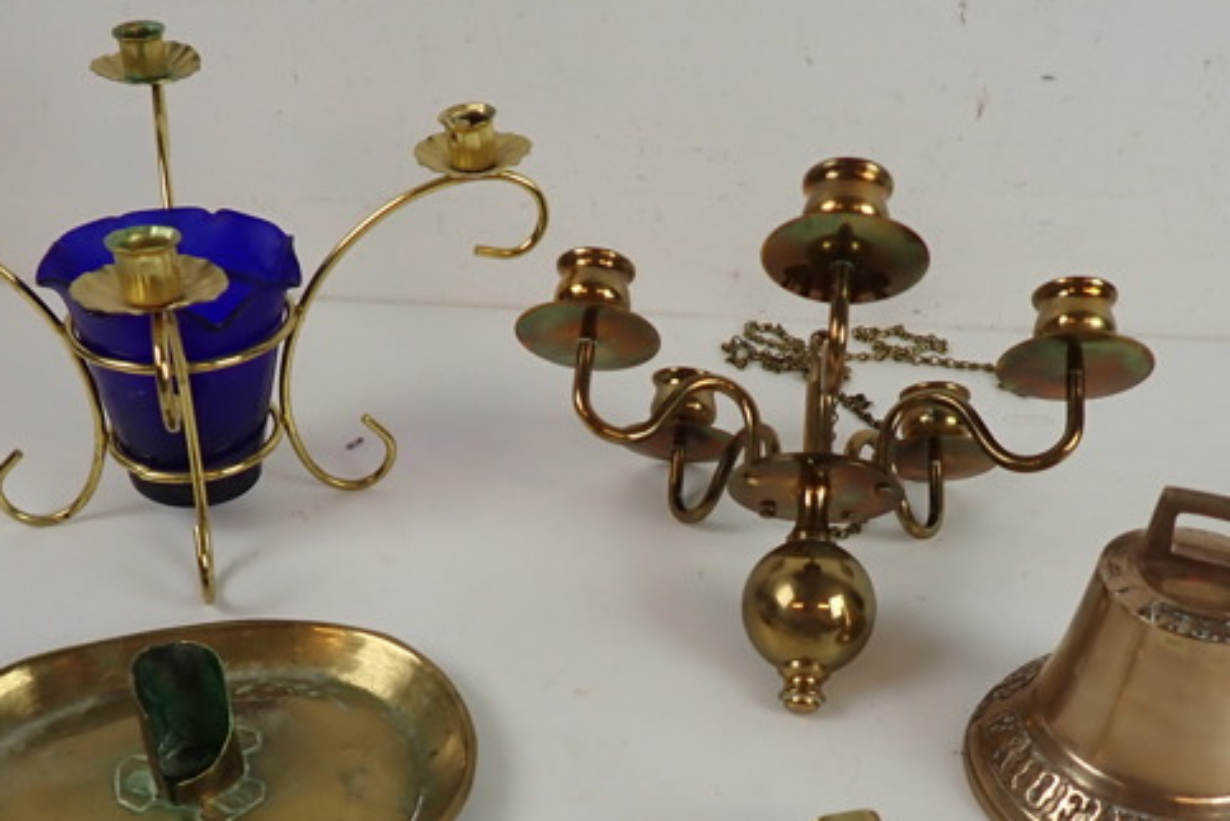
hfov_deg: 45.4
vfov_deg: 31.0
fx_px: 1470
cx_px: 579
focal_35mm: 43
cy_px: 541
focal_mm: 4.5
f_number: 2
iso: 125
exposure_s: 1/125
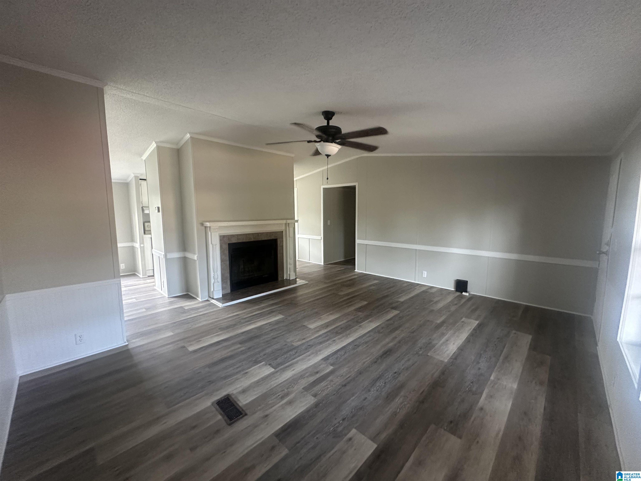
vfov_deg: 85.7
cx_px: 320
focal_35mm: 14
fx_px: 259
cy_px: 240
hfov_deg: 102.1
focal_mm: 2.22
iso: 500
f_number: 2.2
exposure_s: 1/60
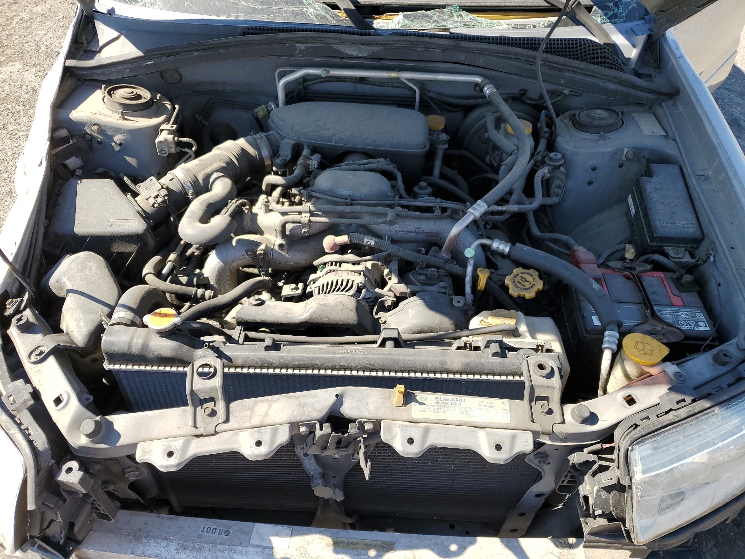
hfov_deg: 67.3
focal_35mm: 26
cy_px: 280
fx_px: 560
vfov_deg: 53.1
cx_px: 372
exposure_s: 1/909
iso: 50
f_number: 1.5
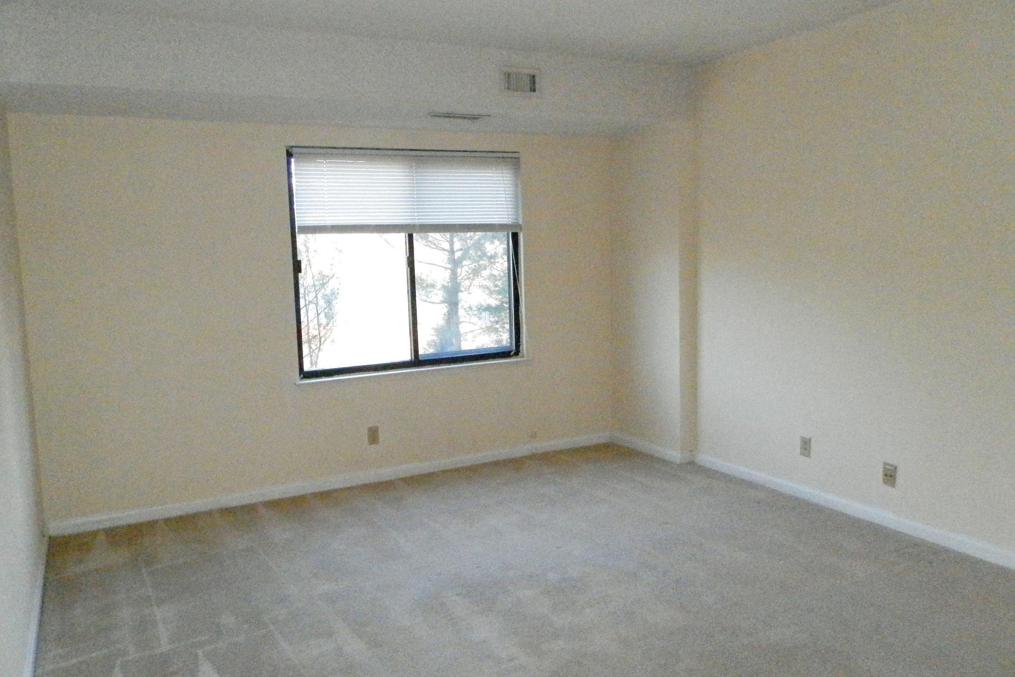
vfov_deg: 47.9
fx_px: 761
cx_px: 489
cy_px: 342
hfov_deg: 67.4
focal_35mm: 27
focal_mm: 4.5
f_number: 3.1
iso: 1000
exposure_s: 1/500
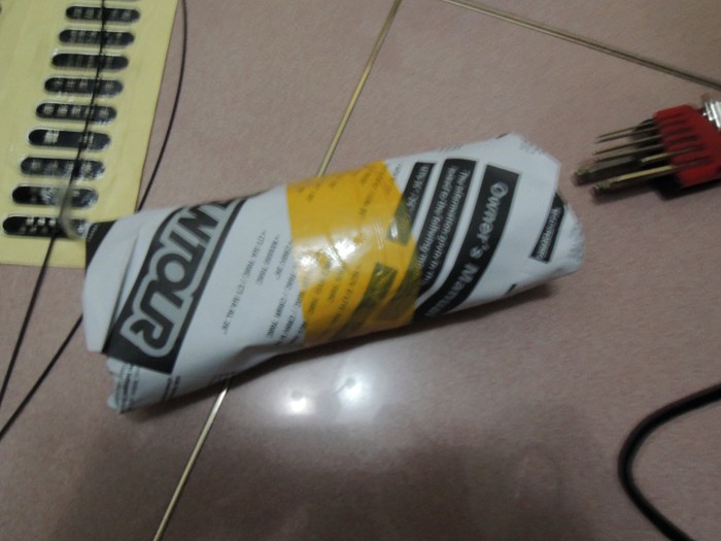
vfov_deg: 56.8
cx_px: 360
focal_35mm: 24
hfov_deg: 71.6
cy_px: 270
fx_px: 500
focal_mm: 4.3
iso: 800
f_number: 8
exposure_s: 1/2
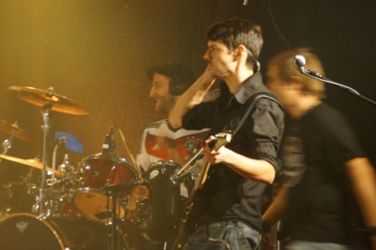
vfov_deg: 4.4
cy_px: 125
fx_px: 3287
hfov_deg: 6.5
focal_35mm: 315
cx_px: 188
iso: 3200
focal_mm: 210
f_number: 6.3
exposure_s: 1/30
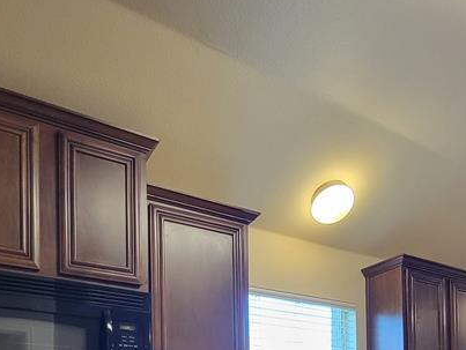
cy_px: 429
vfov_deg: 33.9
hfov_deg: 55.1
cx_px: 266
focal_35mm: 33
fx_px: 445
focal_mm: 2.2
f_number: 2.2
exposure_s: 1/60
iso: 320
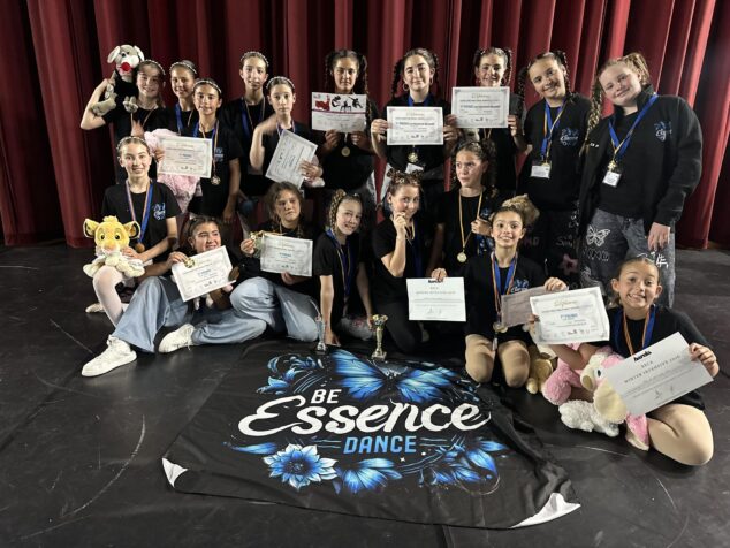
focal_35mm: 24
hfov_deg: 71.6
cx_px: 365
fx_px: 506
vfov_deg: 56.8
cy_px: 274
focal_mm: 6.86
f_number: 1.78
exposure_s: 1/25
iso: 800
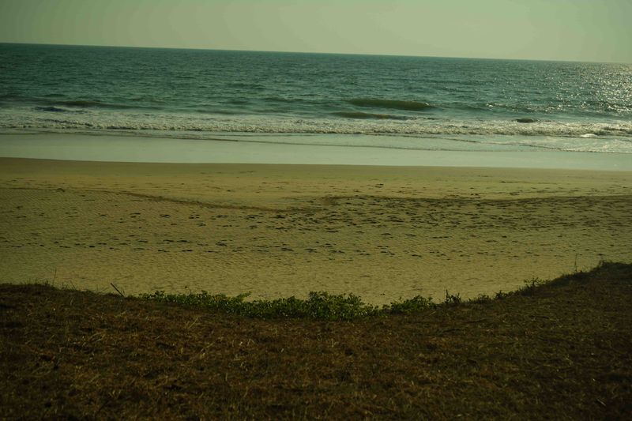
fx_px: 878
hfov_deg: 39.6
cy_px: 210
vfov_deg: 27.0
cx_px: 316
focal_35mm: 50
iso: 80
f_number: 6.3
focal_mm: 50
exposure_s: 1/2000
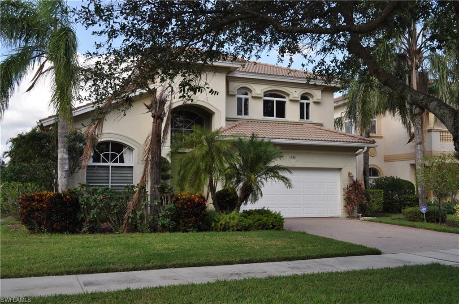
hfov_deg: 53.2
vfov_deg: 36.7
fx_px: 458
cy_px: 152
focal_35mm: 36
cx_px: 230
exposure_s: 1/250
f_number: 8
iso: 200
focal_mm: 24
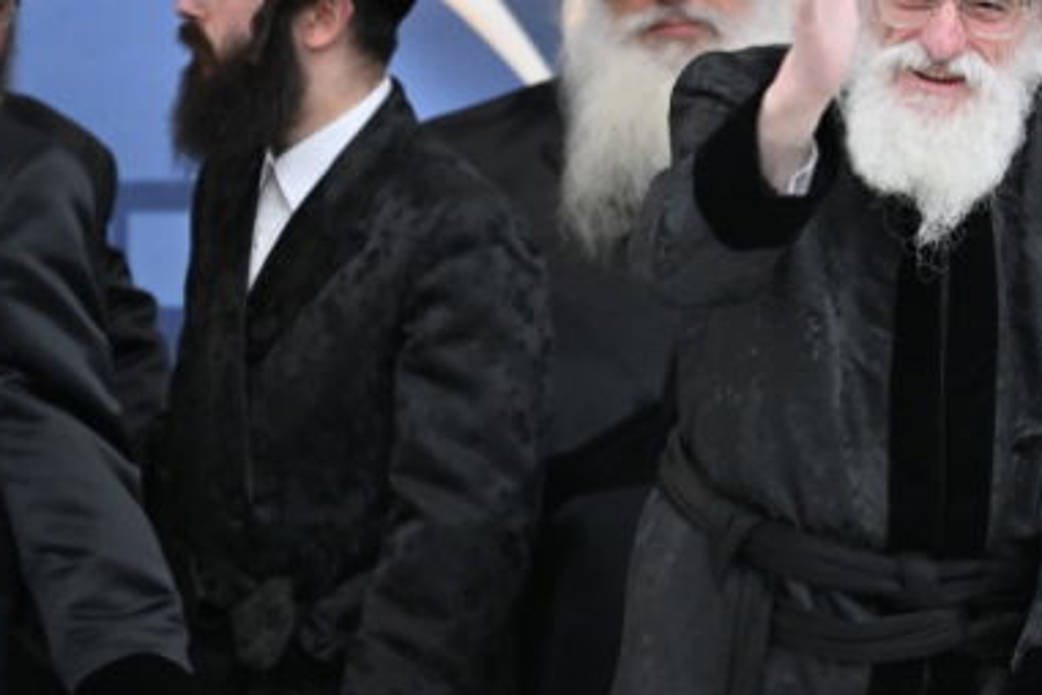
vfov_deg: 2.6
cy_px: 124
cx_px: 971
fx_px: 15571
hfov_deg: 3.8
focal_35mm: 538
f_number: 2.8
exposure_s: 1/320
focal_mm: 200
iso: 1000
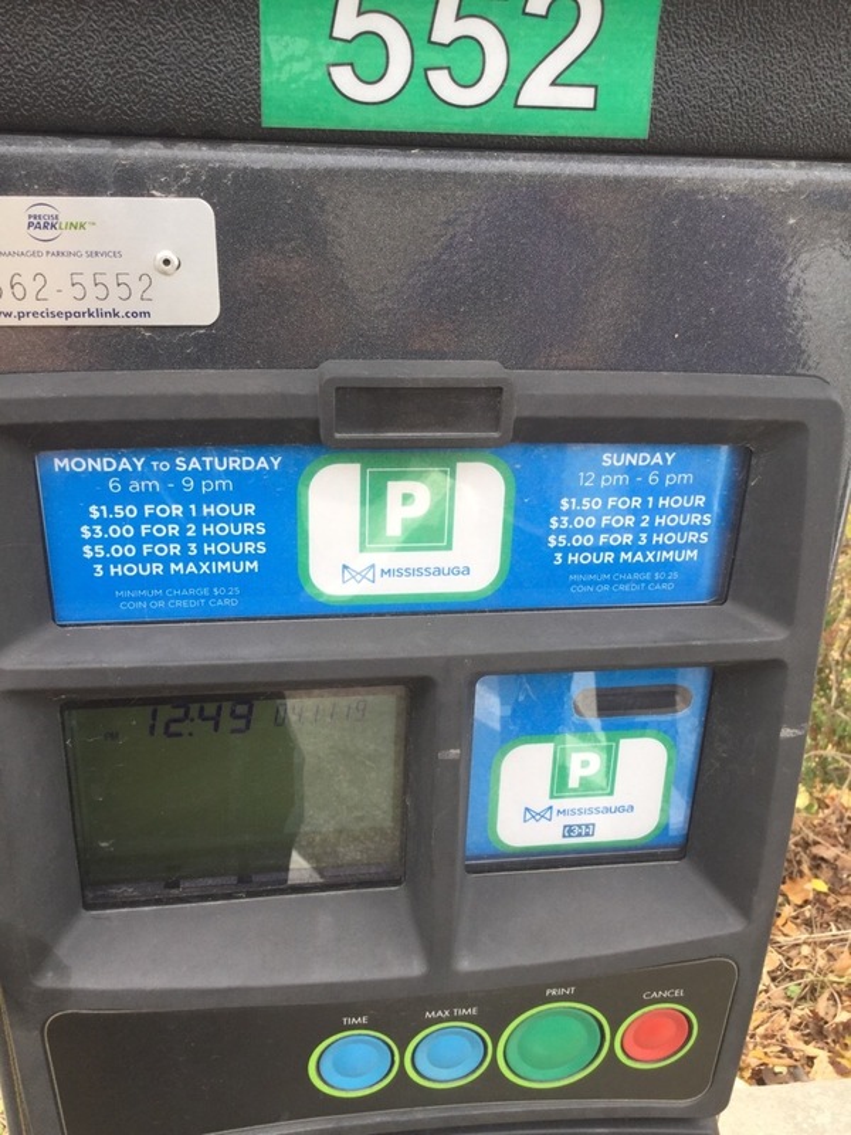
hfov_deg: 45.4
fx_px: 1016
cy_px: 568
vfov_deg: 58.4
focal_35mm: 31
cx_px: 426
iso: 25
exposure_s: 1/128
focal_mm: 3.3
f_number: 2.4
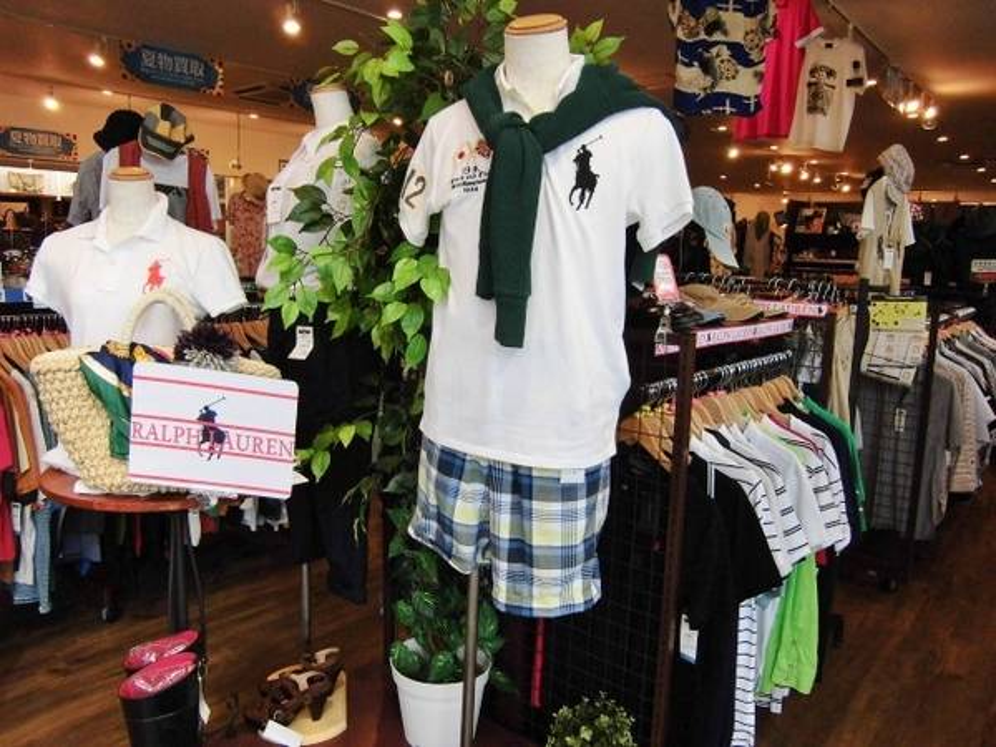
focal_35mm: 26
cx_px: 498
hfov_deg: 67.3
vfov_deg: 53.1
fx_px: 748
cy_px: 374
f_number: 2.8
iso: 100
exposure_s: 1/100
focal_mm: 4.7
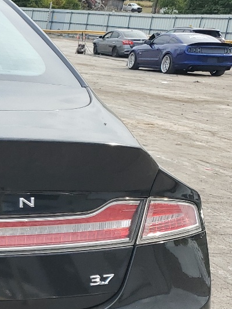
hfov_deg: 16.3
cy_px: 263
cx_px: -166
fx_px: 697
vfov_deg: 24.5
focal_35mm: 78
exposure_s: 1/1111
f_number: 1.5
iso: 50
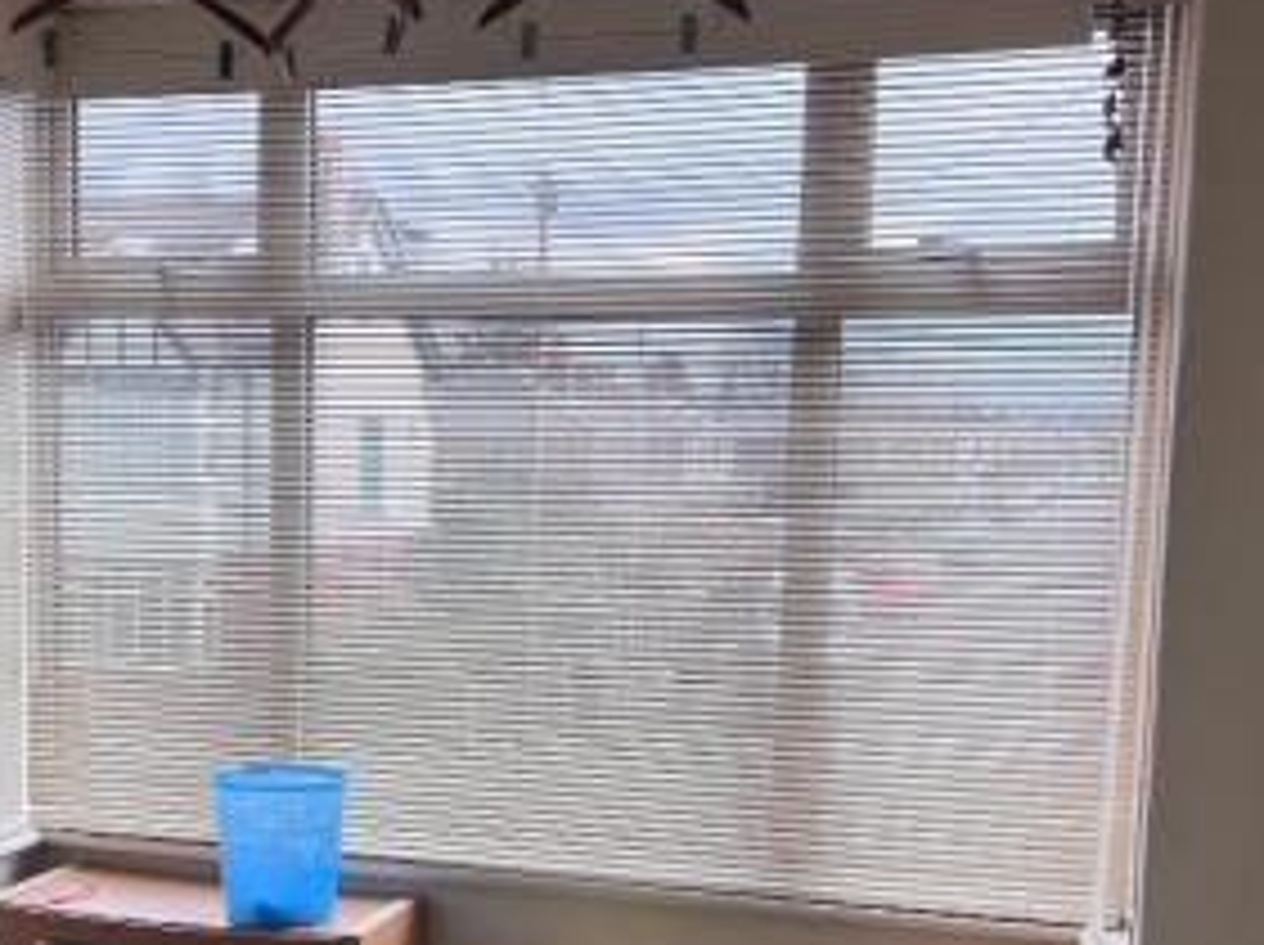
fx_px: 1969
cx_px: 358
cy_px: 628
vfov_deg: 26.8
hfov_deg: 35.0
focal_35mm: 54
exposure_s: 1/374
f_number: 1.5
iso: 50
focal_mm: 5.7
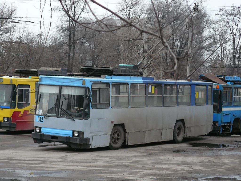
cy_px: 90
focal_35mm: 102
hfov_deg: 19.3
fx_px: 710
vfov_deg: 14.5
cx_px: 120
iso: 200
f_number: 3.2
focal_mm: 16.9
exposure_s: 1/125
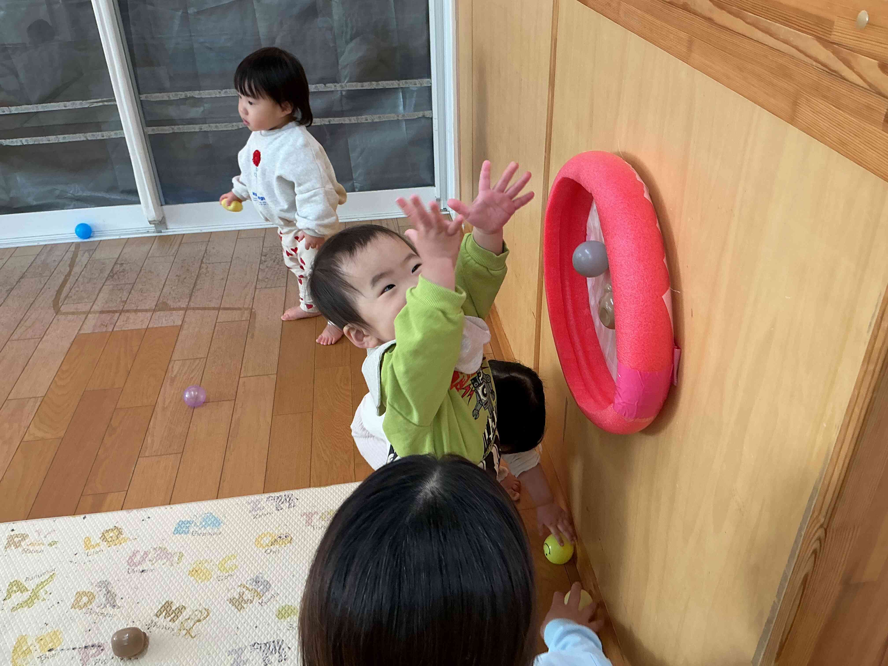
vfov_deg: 48.2
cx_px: 444
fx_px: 744
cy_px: 333
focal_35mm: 29
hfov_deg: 61.7
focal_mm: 3
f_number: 1.8
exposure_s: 1/60
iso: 64
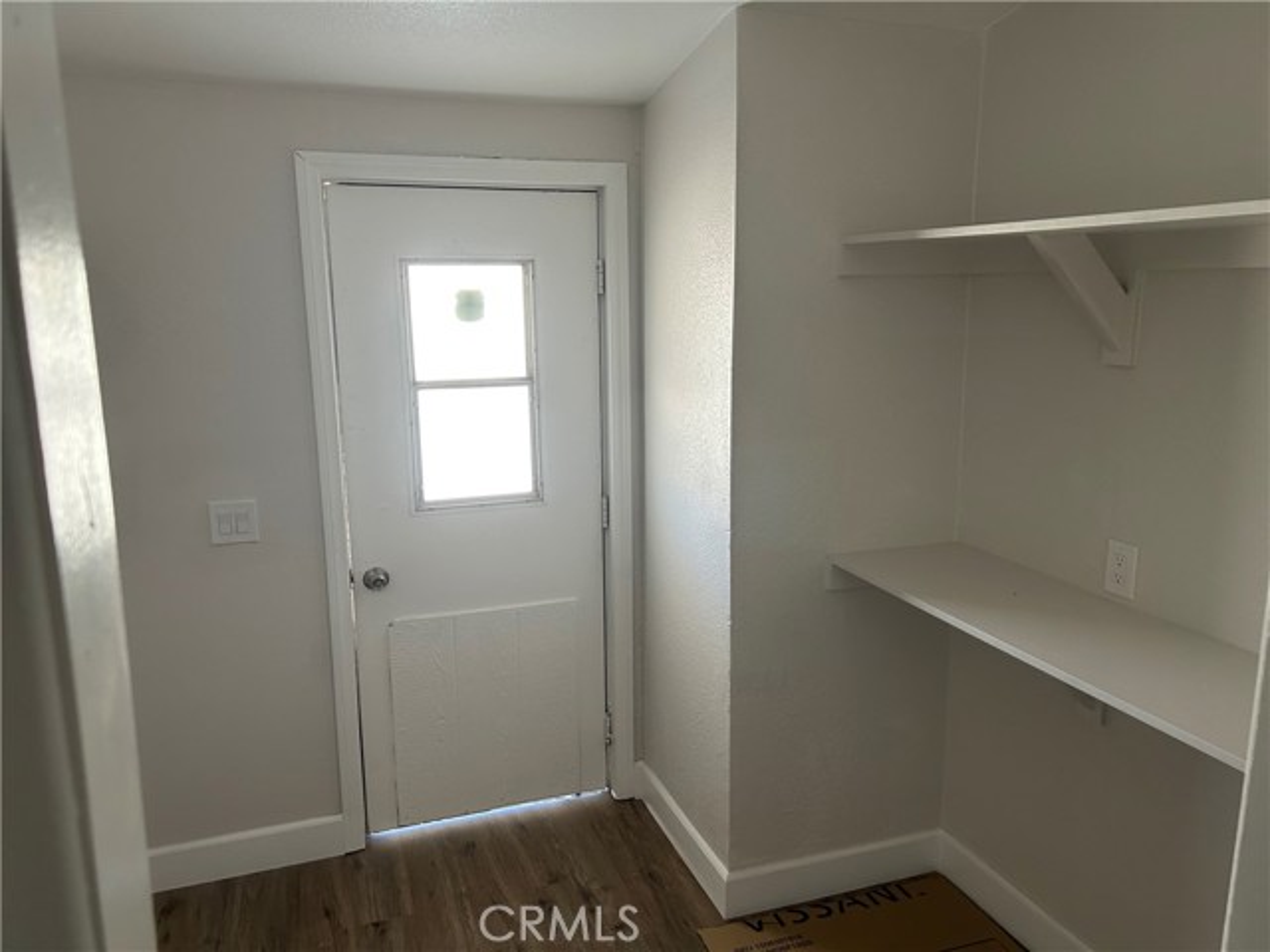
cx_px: 635
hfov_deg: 67.3
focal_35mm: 26
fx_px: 954
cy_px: 476
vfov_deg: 53.1
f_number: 1.5
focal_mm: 5.7
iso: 125
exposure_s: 1/116
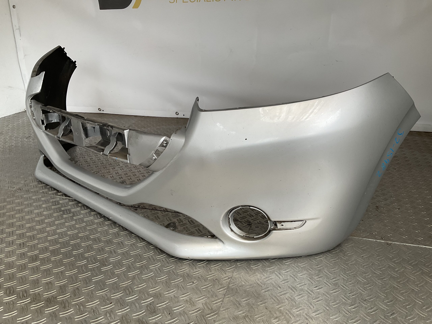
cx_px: 216
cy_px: 162
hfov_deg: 61.7
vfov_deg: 48.2
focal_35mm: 29
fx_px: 362
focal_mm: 3
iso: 40
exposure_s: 1/120
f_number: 1.8
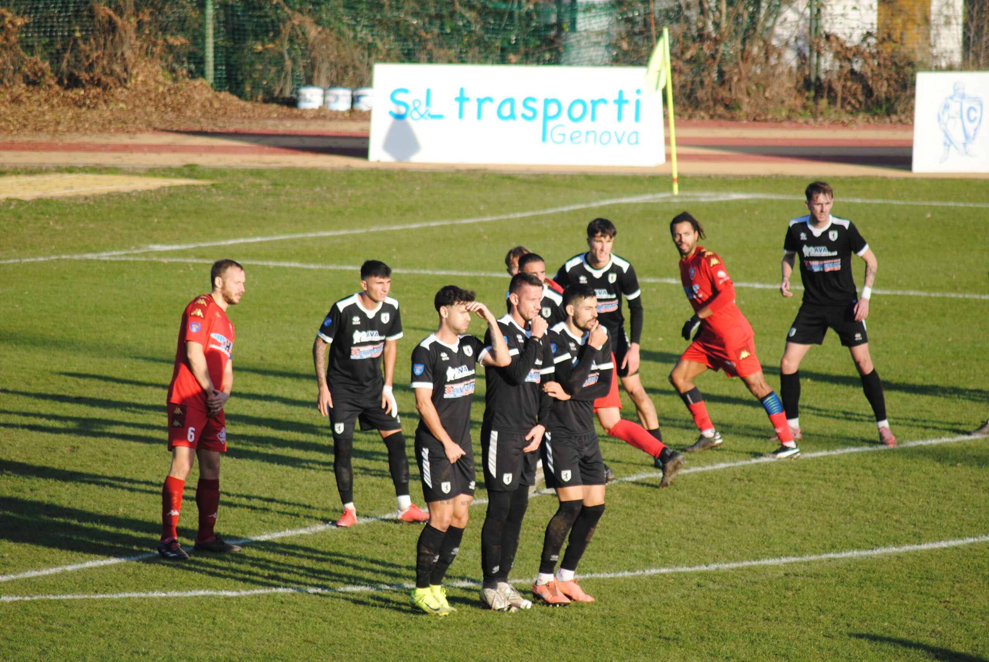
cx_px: 494
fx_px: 9490
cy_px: 331
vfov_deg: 4.0
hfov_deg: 6.0
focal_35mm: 345
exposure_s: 1/640
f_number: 5
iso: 200
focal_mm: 230
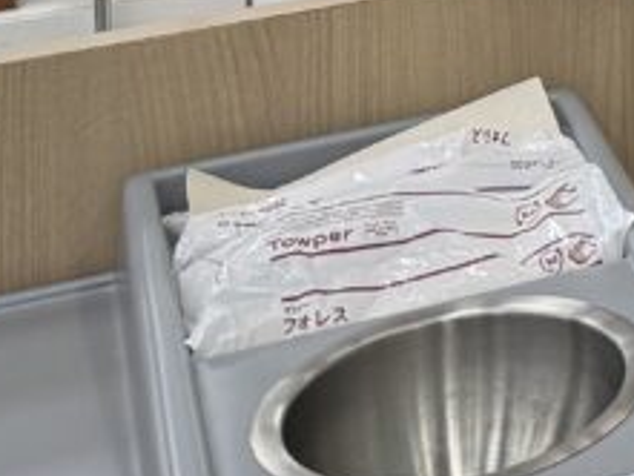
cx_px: 1429
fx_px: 2547
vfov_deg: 9.0
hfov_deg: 12.0
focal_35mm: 139
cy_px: -866
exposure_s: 1/100
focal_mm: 6.76
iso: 100
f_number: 1.78
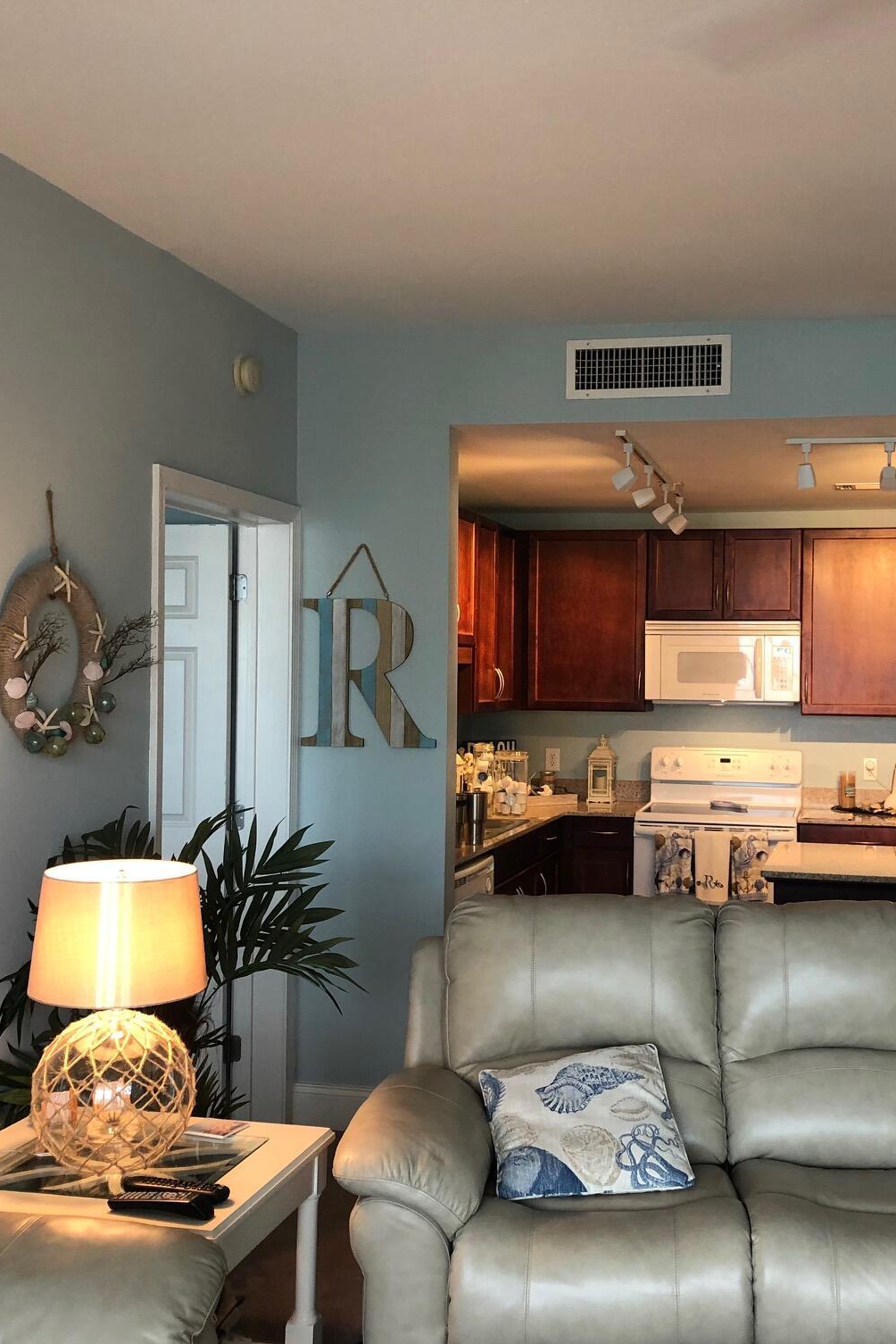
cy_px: 673
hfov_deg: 34.0
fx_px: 1455
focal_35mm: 39
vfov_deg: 49.5
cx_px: 587
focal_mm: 4
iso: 40
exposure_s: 1/24
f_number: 1.8
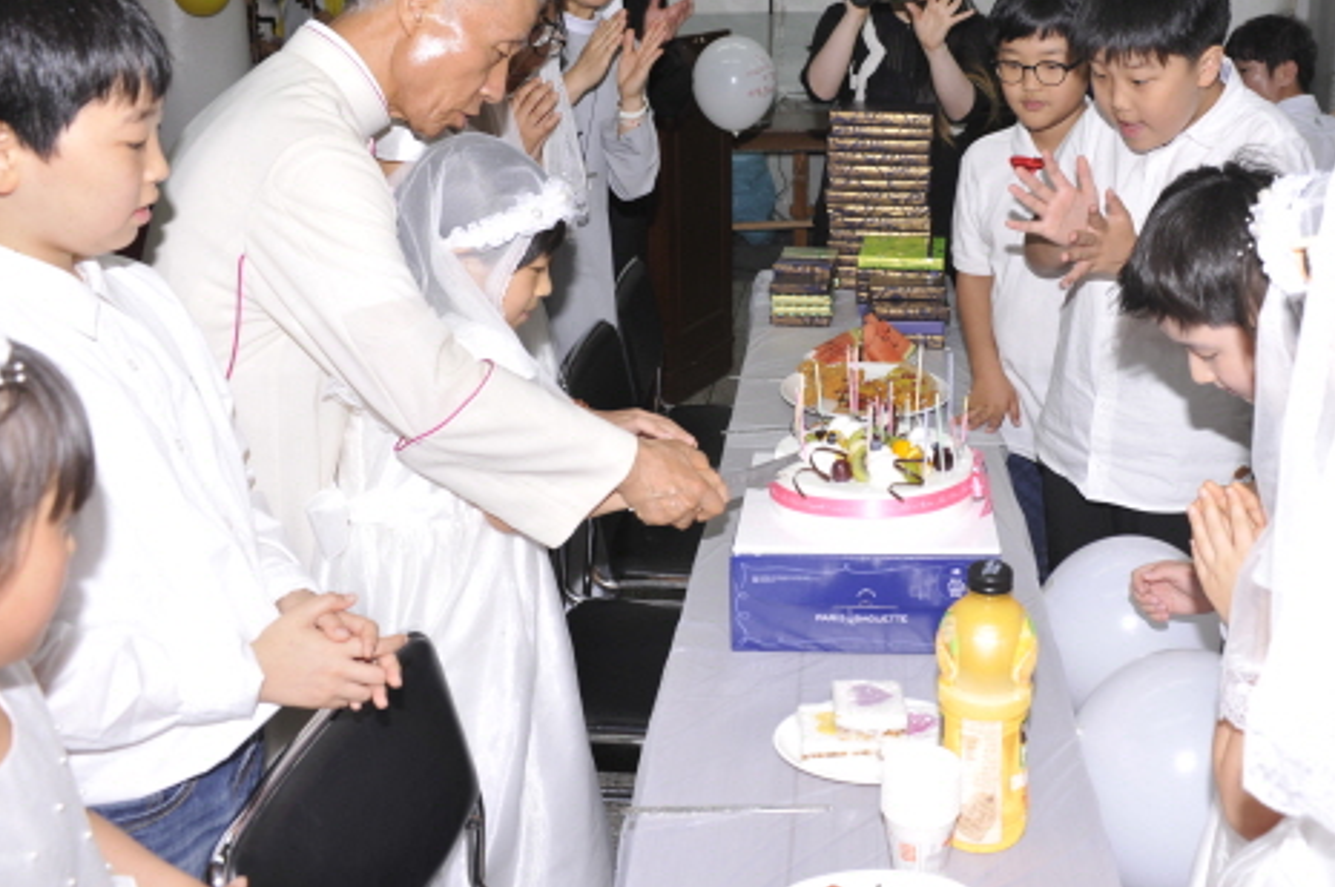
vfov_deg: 33.3
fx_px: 1482
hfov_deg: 48.0
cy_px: 366
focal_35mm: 40
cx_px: 835
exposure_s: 1/60
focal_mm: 31
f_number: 7.1
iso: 200
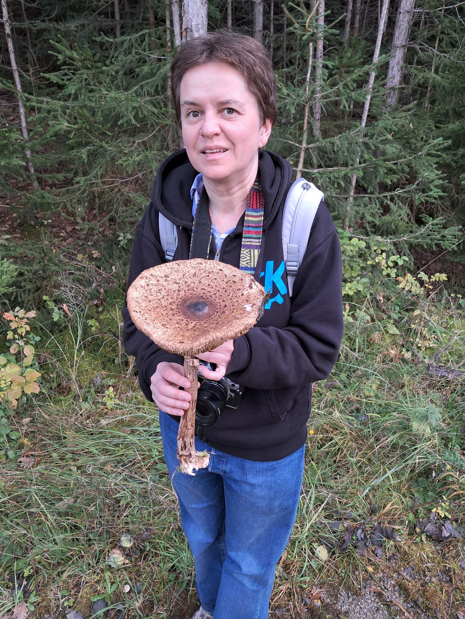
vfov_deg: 65.3
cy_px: 310
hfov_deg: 51.4
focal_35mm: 27
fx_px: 484
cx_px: 232
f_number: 1.8
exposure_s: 1/50
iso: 50
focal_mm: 4
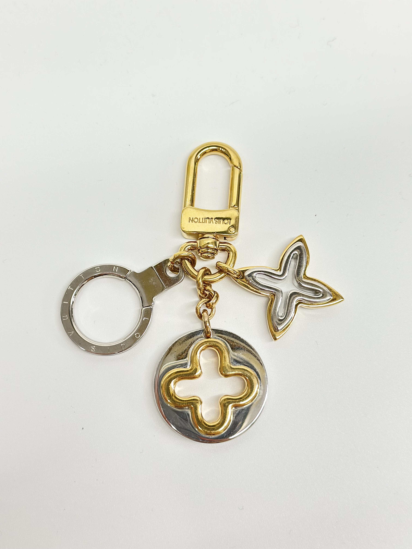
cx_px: 206
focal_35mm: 48
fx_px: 762
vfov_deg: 39.7
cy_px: 274
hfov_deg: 30.3
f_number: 1.78
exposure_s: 1/50
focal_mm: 6.86
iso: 80
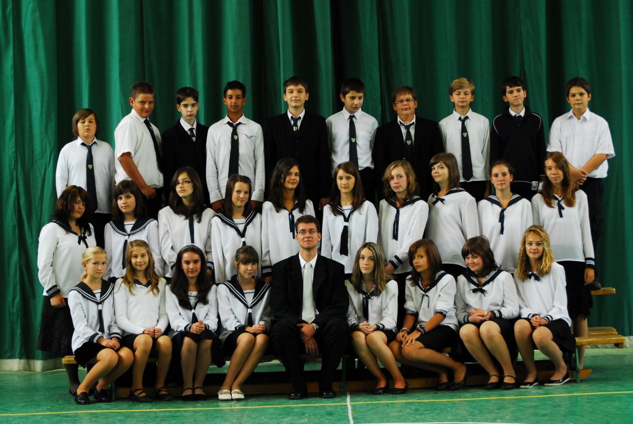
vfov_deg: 11.7
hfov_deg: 17.5
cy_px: 212
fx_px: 2059
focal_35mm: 117
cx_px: 316
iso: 800
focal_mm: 78
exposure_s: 1/90
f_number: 4.8
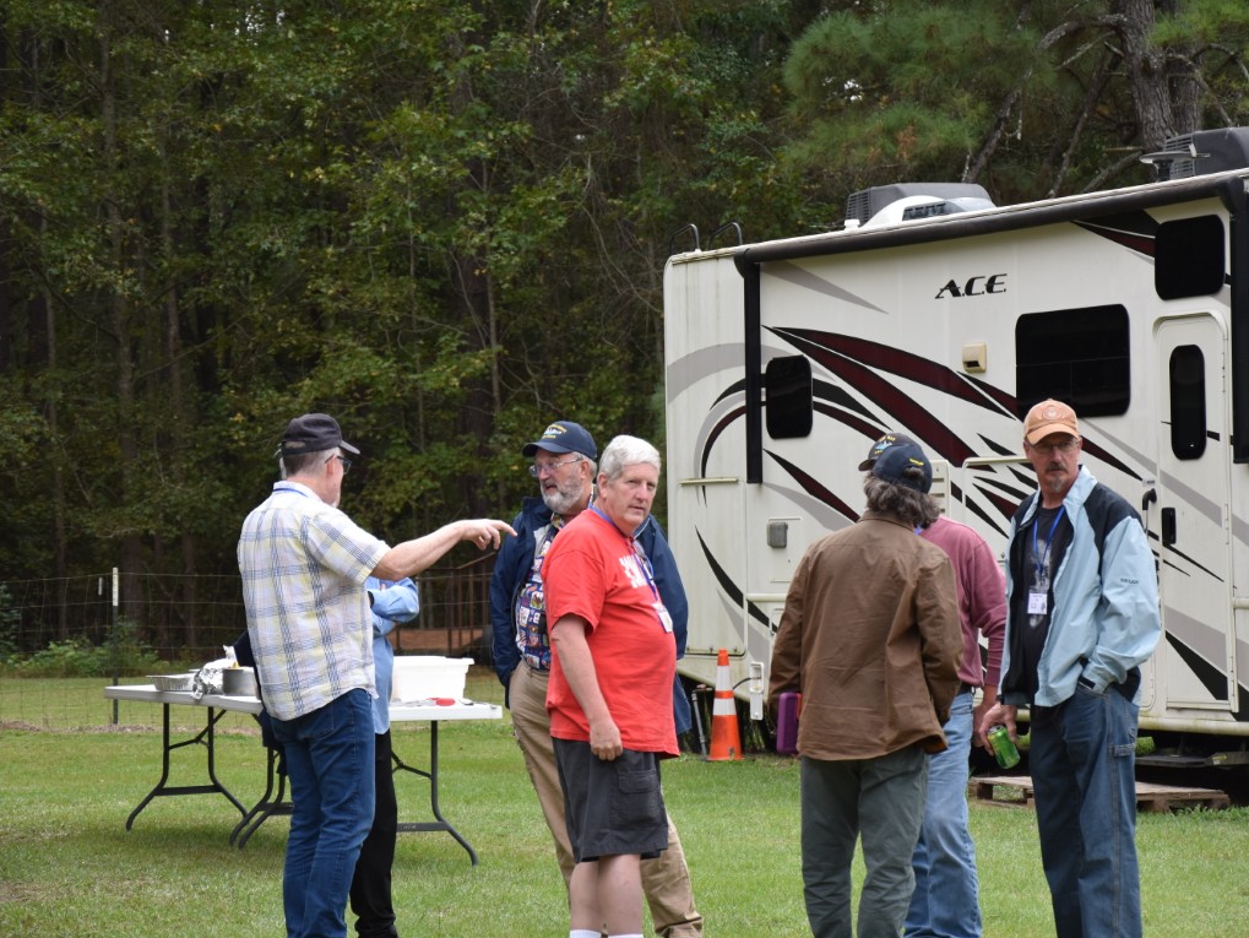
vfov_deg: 10.7
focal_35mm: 139
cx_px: 639
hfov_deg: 14.2
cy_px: 470
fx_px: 5001
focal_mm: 85
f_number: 5.6
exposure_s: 1/500
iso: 360
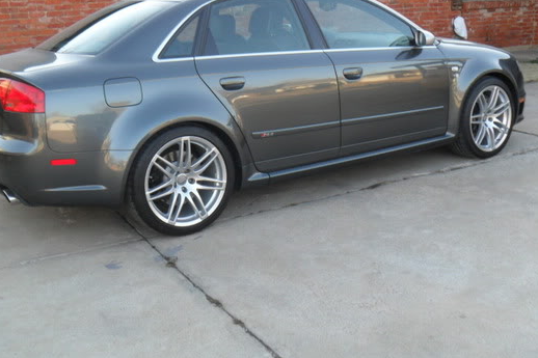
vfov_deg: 29.6
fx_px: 672
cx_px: 261
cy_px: 119
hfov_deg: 43.6
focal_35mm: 45
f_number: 3
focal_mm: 6.3
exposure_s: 1/125
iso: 80
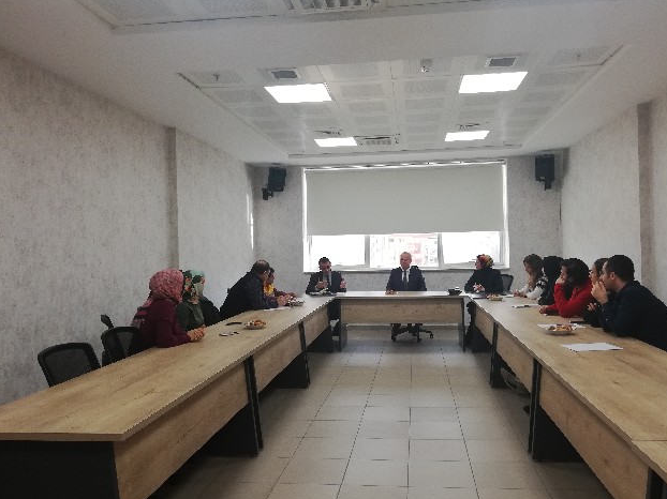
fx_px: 539
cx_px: 356
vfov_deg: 49.7
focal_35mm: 28
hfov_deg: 63.4
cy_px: 248
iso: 160
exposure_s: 1/50
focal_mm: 3.81
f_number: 2.2
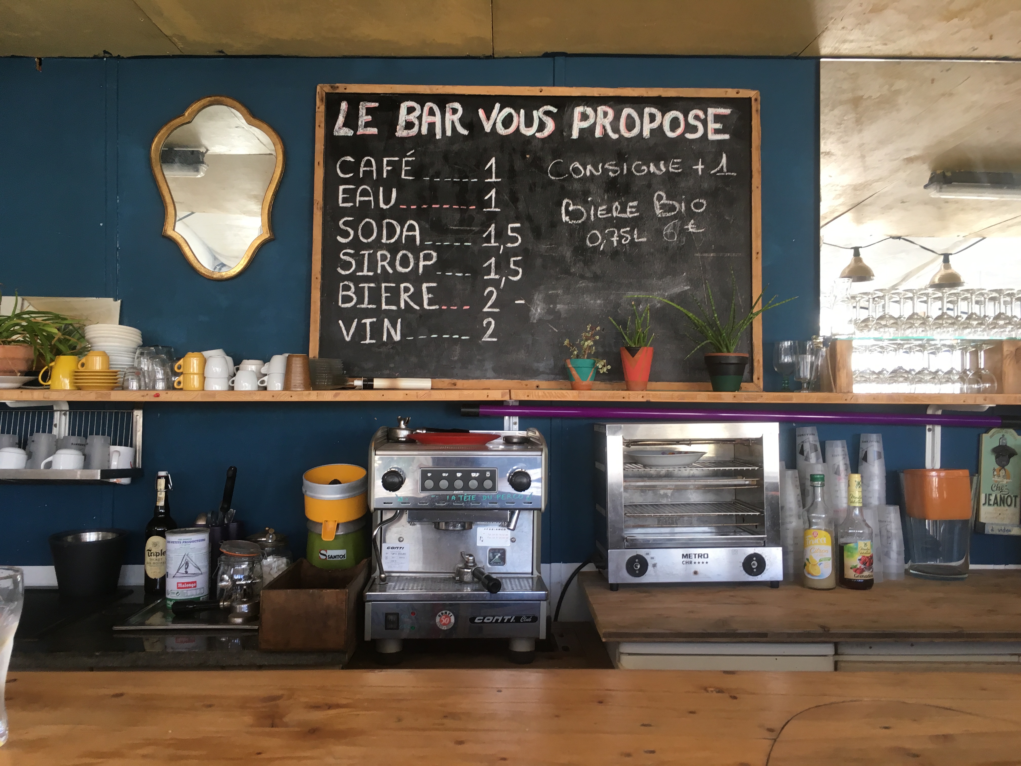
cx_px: 510
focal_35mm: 29
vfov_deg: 48.2
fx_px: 855
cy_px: 383
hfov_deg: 61.7
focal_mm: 4.15
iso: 25
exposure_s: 1/33
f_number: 2.2
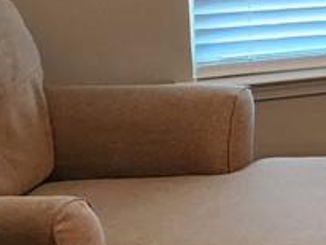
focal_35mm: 115
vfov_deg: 12.6
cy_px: -49
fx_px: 1084
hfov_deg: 13.9
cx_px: 693
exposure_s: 1/120
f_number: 1.8
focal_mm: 6.4
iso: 1000
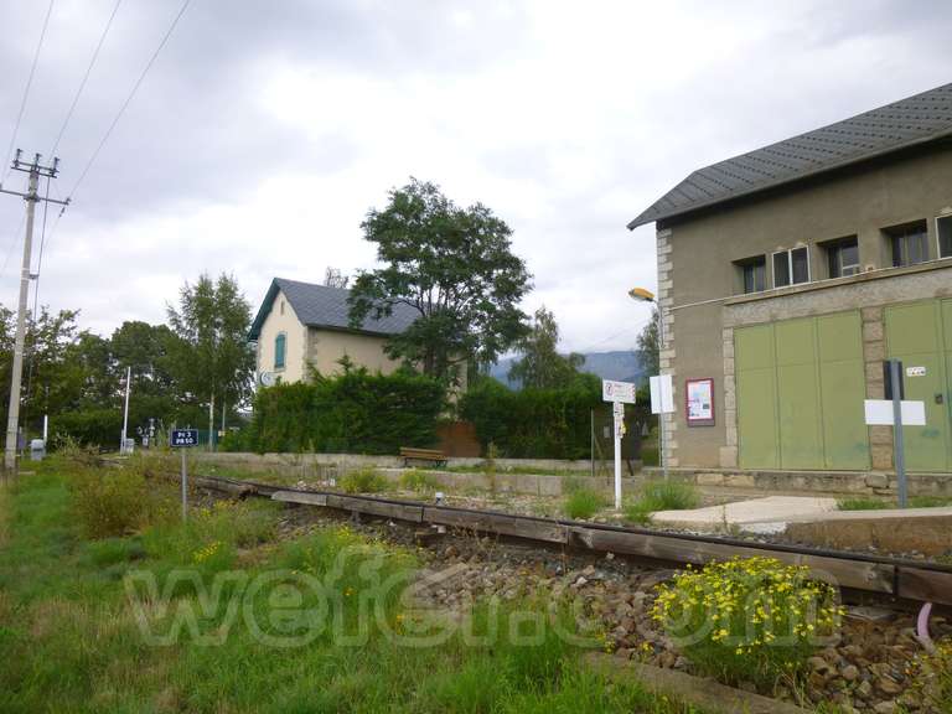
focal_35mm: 25
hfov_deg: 69.4
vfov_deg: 54.9
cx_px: 476
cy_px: 357
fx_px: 688
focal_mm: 4.5
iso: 100
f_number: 3.1
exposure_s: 1/250
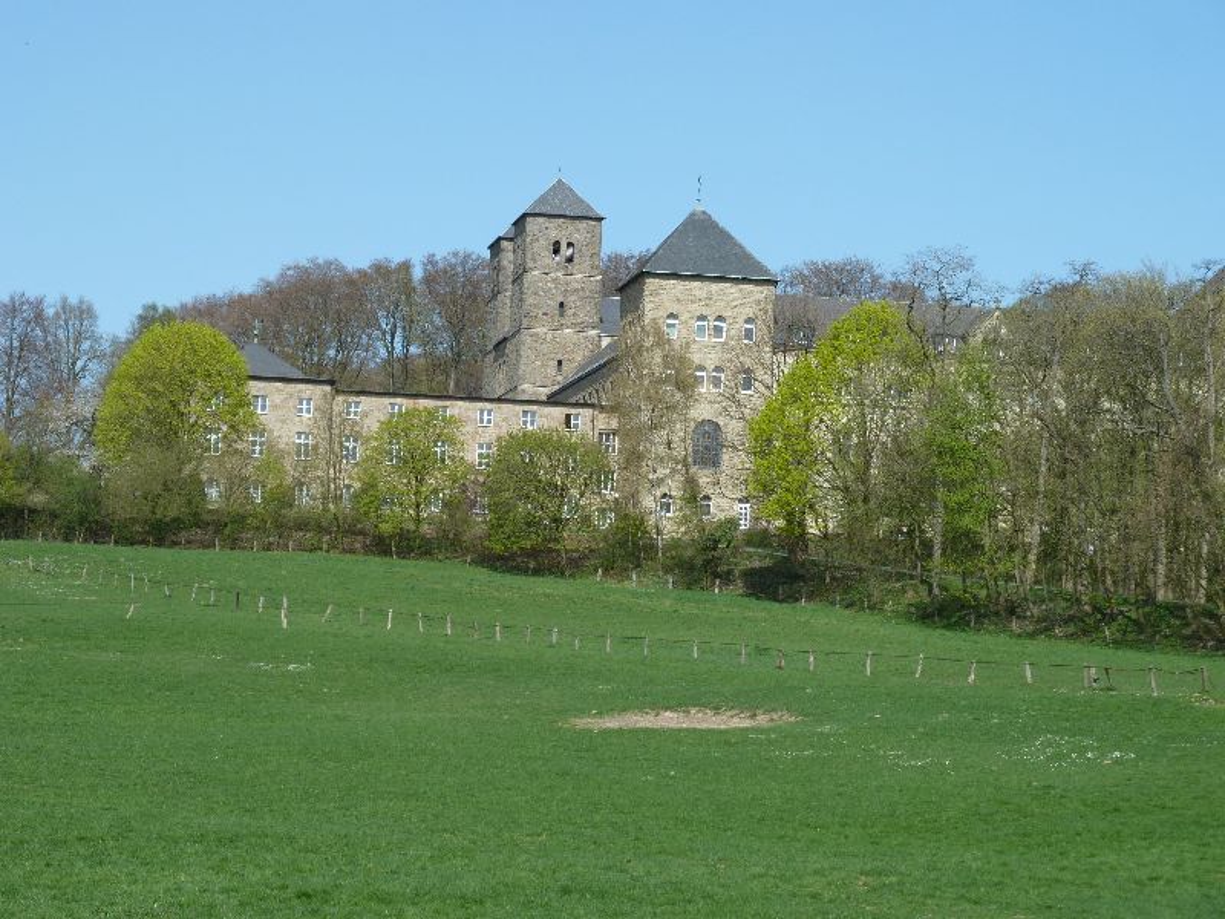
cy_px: 460
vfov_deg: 16.4
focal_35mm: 90
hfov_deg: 21.8
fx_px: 3185
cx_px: 612
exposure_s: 1/500
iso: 80
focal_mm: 14.7
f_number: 4.3
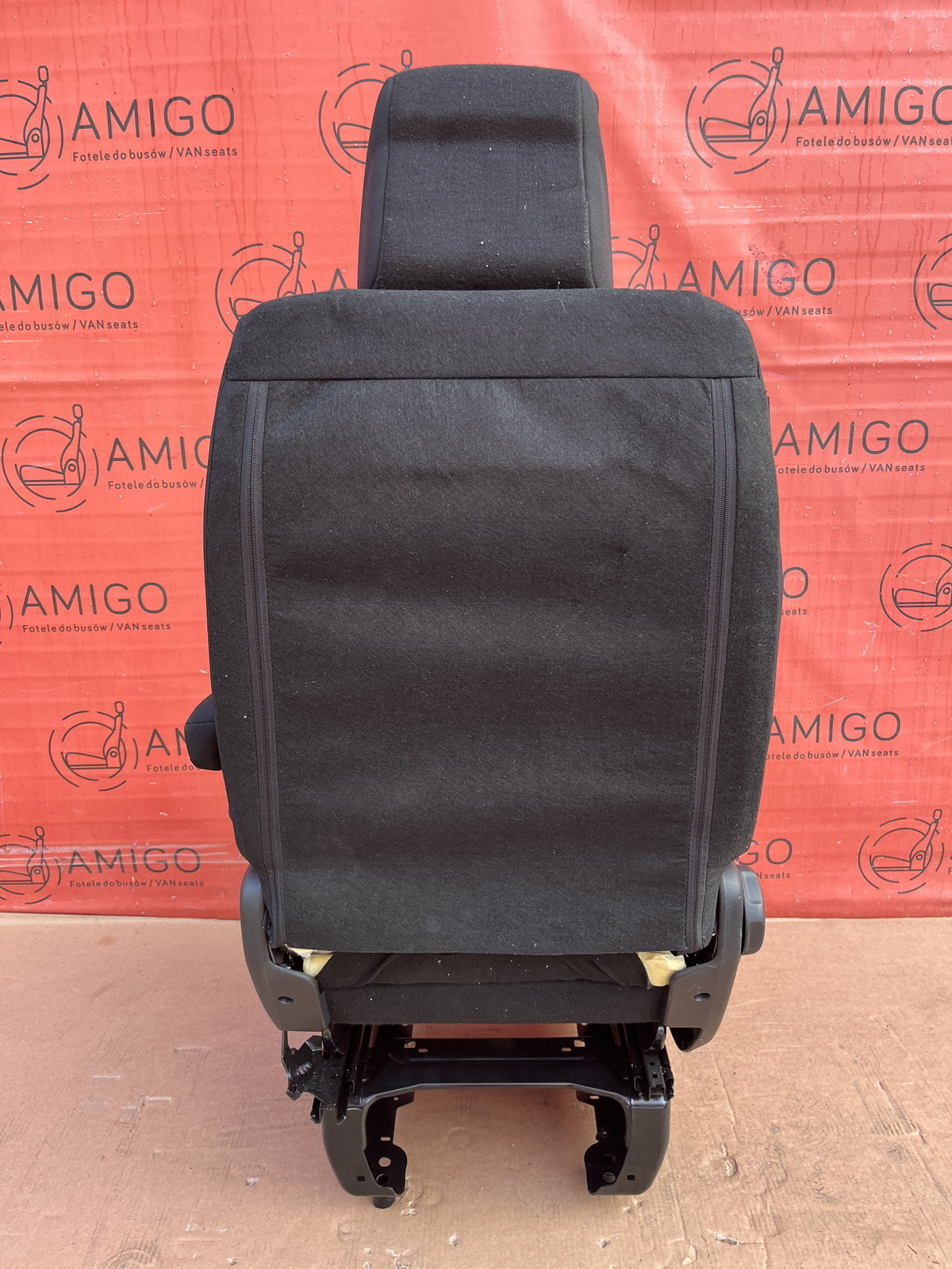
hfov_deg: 53.1
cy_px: 634
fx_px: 953
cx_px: 476
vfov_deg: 67.3
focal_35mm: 26
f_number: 1.6
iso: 80
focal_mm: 5.1
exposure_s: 1/121
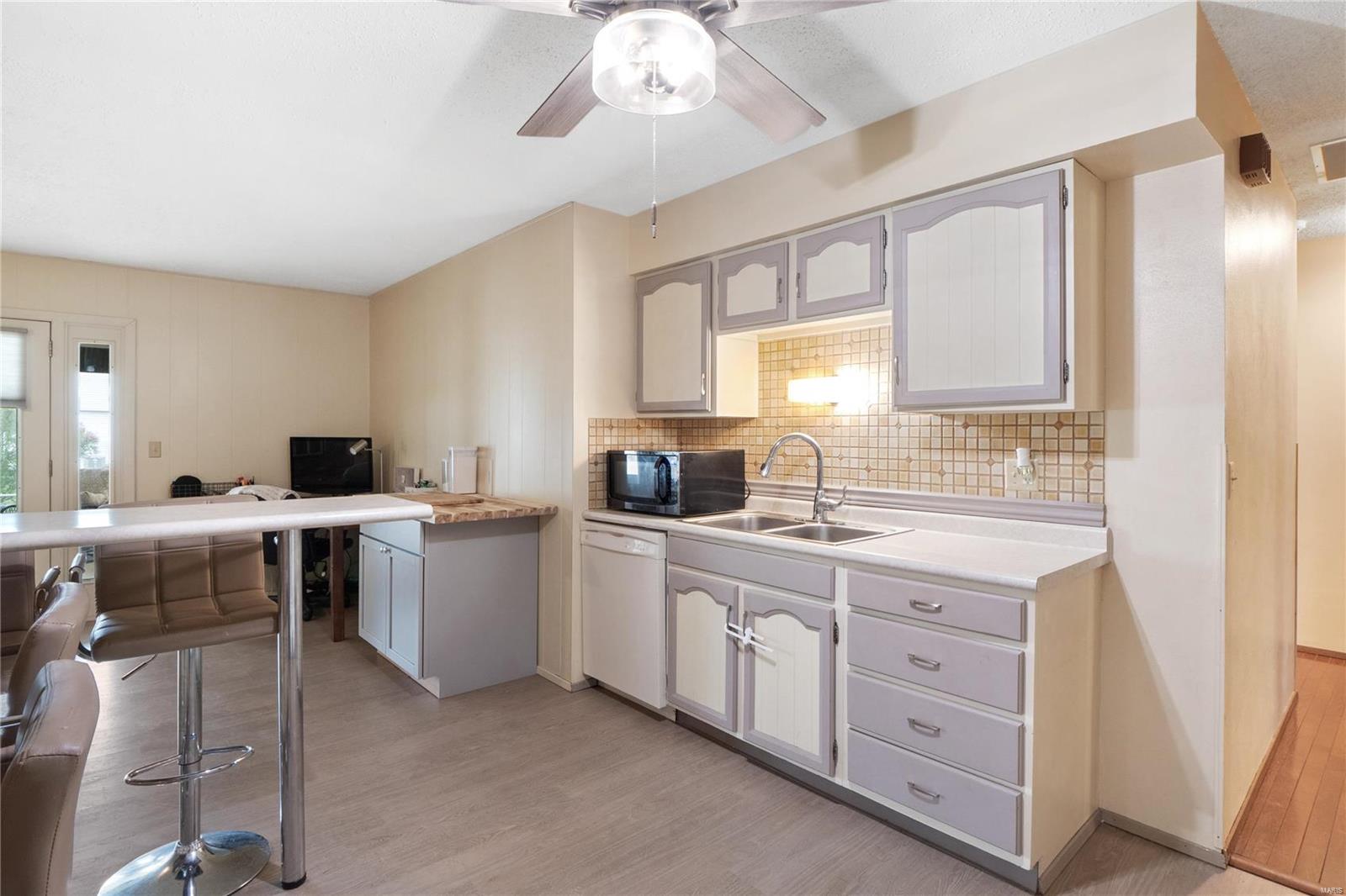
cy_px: 448
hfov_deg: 90.0
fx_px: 673
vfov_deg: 67.4
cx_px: 673
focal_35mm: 18
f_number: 10
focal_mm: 9
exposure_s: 1.3
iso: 400
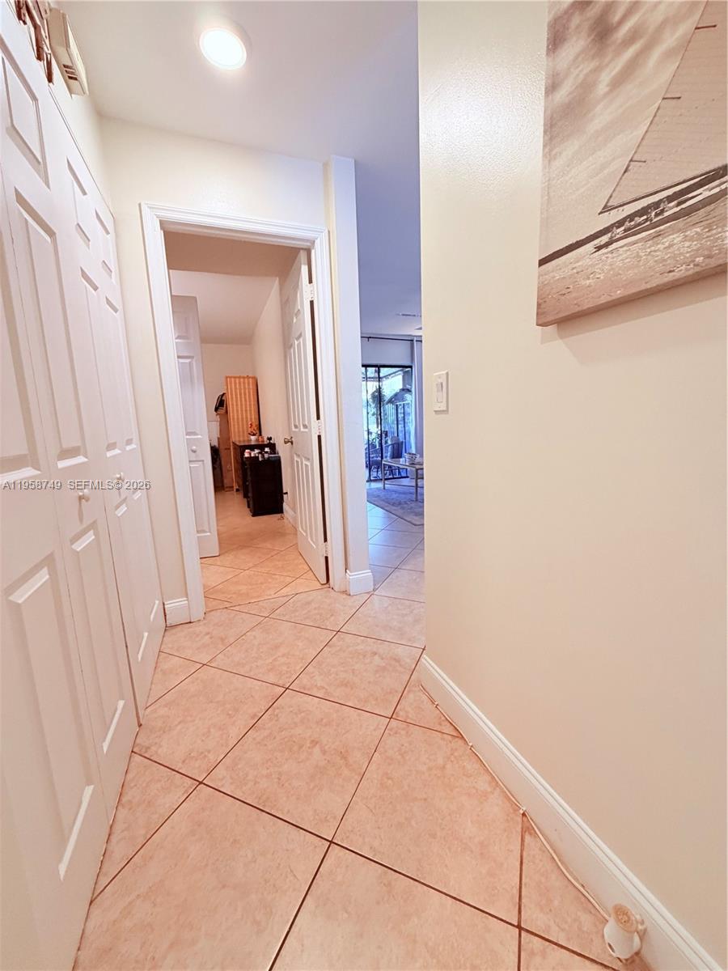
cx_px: 364
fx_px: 393
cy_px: 486
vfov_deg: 102.1
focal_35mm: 14
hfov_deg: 85.7
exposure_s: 1/60
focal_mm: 2.22
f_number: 2.2
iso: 250
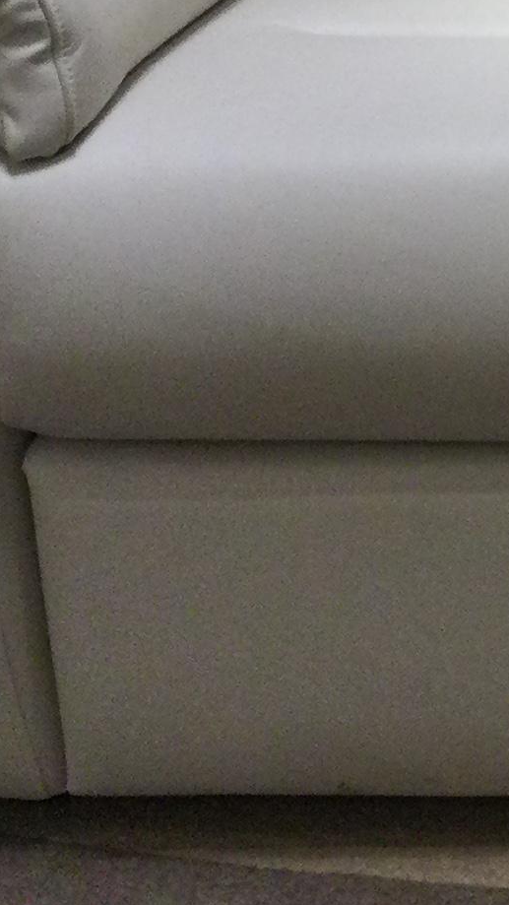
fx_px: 2879
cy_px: 97
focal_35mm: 120
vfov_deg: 17.6
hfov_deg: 9.3
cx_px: 1083
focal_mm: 3.3
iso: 32
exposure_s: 1/33
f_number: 2.4
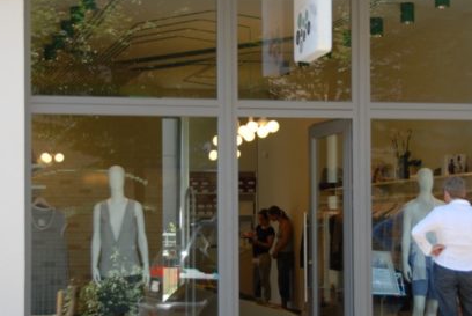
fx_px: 1260
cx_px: 296
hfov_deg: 21.2
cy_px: 160
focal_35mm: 96
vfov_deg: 14.3
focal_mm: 34
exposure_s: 1/90
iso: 100
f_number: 5
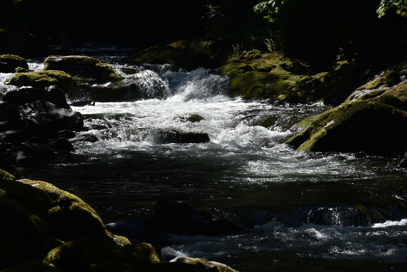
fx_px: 1696
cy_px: 136
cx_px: 204
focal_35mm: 150
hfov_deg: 13.7
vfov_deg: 9.2
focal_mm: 150
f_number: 9
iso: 100
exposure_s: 1/320
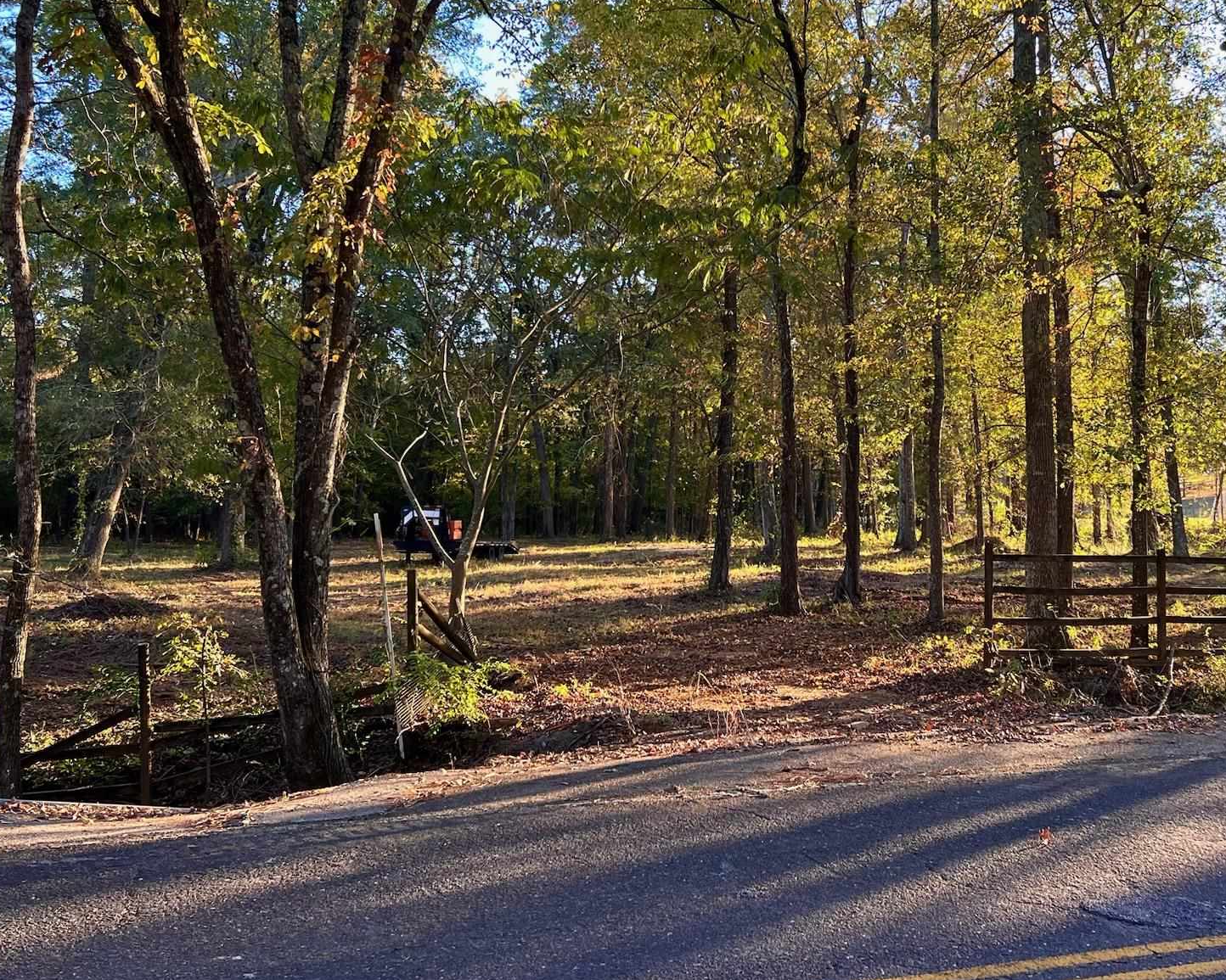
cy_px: 365
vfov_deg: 40.8
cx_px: 713
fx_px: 1306
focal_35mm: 36
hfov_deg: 50.1
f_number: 1.5
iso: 40
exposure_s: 1/184
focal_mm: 5.7
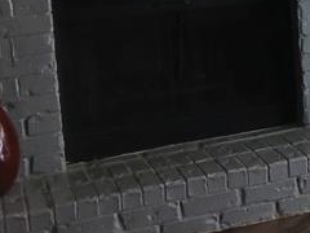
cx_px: 557
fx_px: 994
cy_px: -34
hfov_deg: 15.3
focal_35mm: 111
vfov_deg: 13.1
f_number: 1.8
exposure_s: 1/60
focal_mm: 3.98
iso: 40
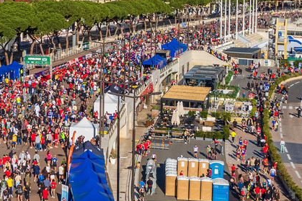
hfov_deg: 23.0
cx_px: -19
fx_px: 704
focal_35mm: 84
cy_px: 92
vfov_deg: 16.2
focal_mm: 8.4
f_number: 2.8
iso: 100
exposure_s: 1/2500
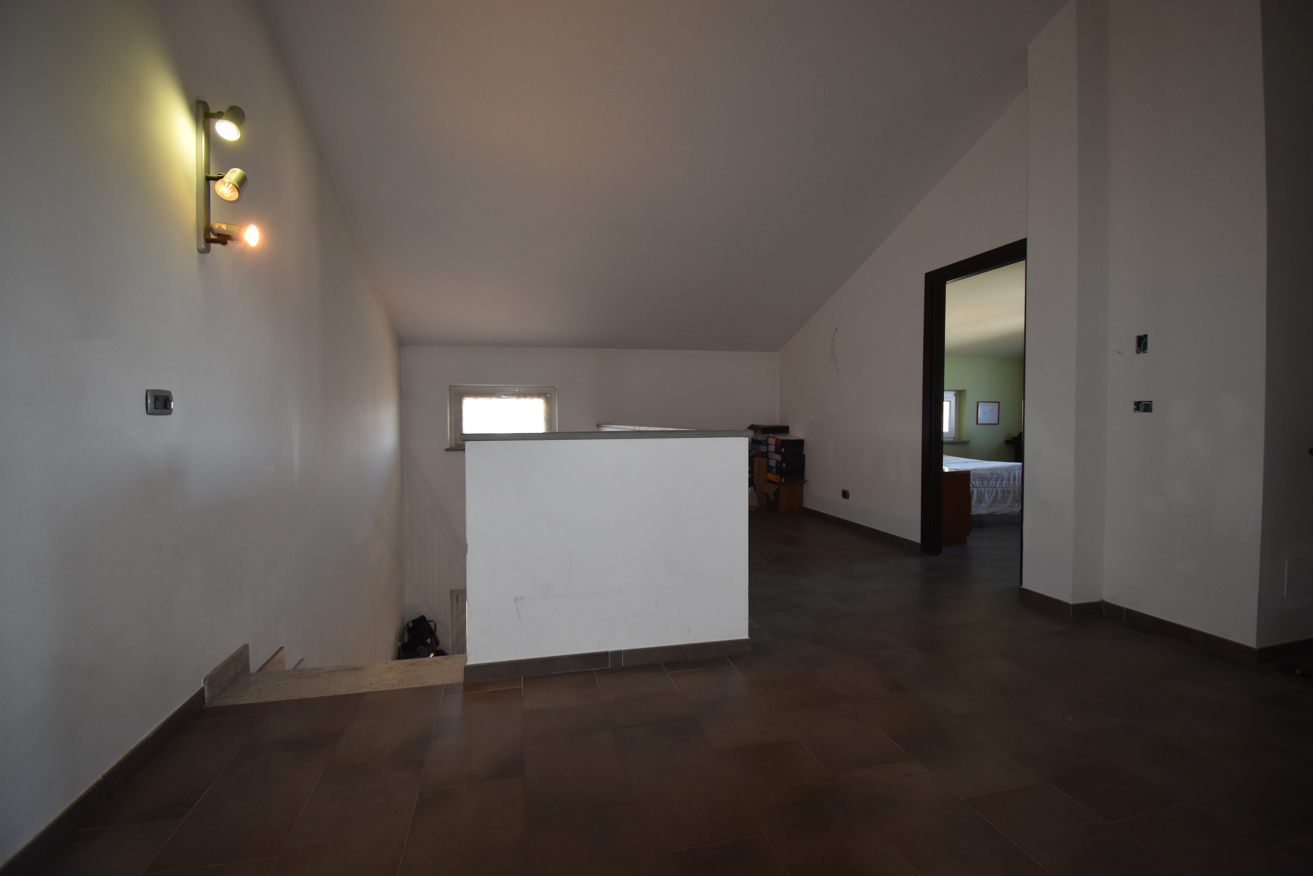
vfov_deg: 77.3
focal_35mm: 15
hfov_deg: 100.4
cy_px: 438
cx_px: 656
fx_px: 547
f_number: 4.5
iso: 800
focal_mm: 10
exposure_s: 1/80
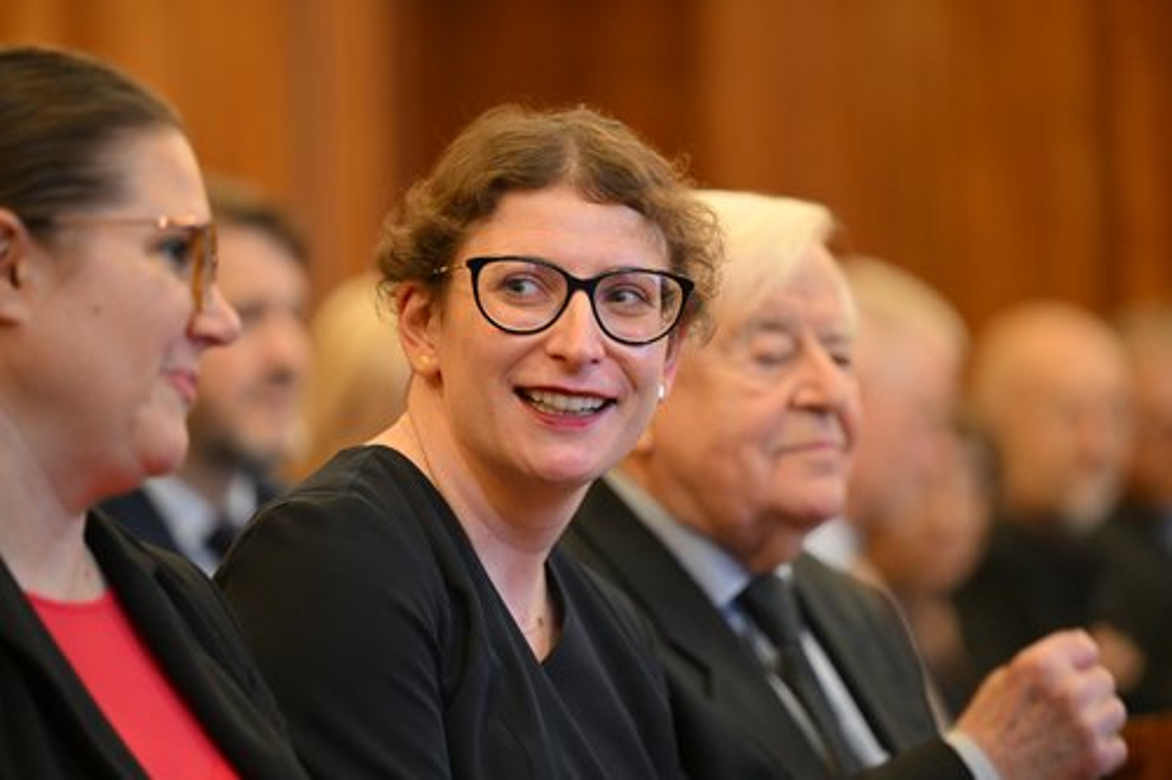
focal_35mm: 185
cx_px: 586
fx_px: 6020
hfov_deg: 11.1
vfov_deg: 7.4
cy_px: 390
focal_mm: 185
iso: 3200
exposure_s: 1/200
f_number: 2.8
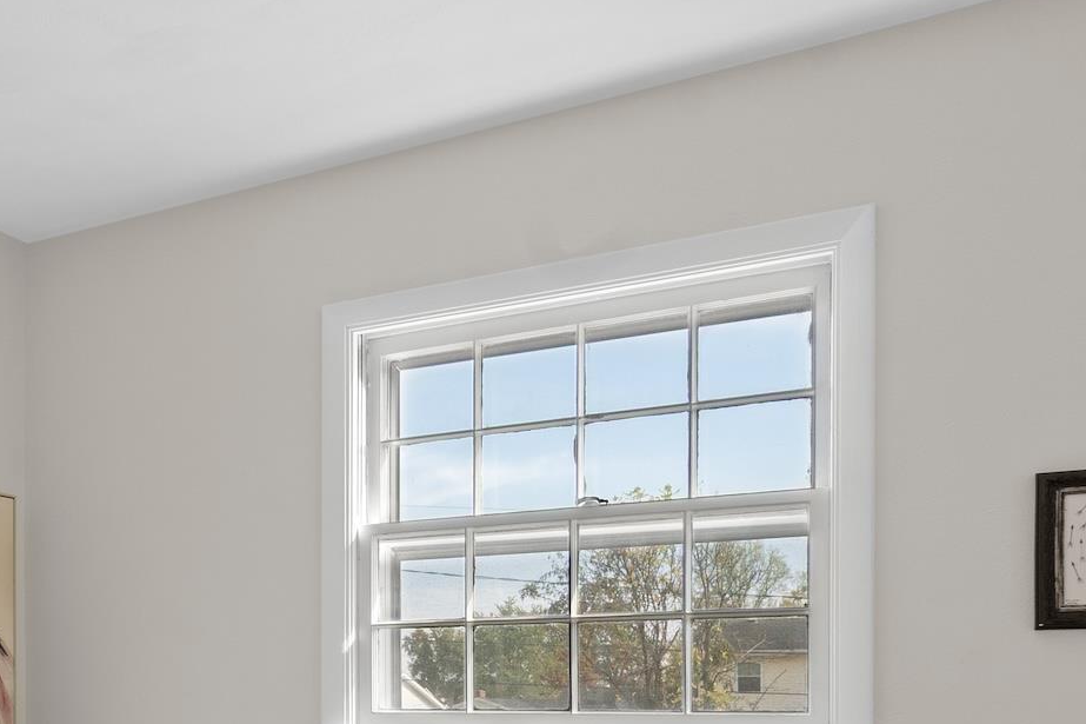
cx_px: 192
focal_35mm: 39
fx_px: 1176
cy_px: 714
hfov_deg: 46.5
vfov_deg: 31.7
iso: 160
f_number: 10
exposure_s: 1/3
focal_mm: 12
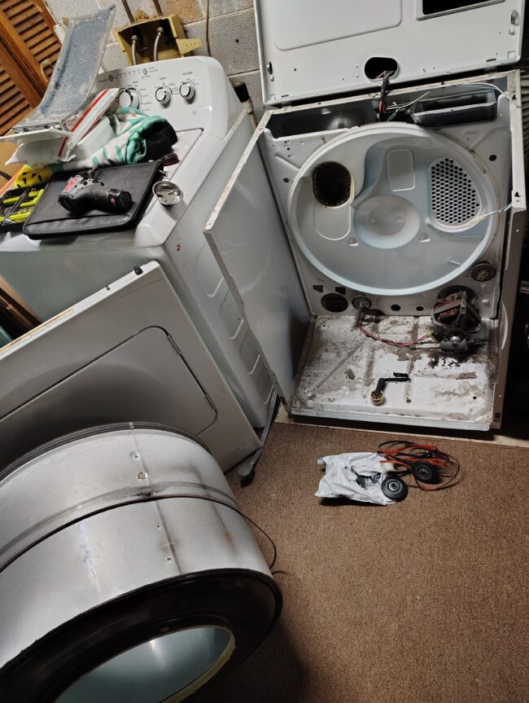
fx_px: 488
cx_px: 264
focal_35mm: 24
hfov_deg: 56.9
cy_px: 352
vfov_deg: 71.5
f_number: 1.8
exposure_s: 1/40
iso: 1597
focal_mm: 5.56
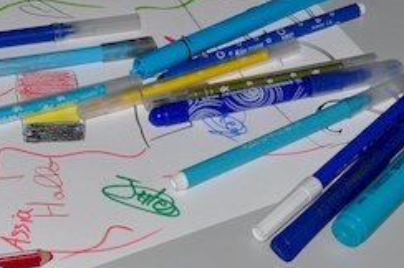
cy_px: 38
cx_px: -20
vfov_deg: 10.3
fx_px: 1480
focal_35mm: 132
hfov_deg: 15.2
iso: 320
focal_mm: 21
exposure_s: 1/200
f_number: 9
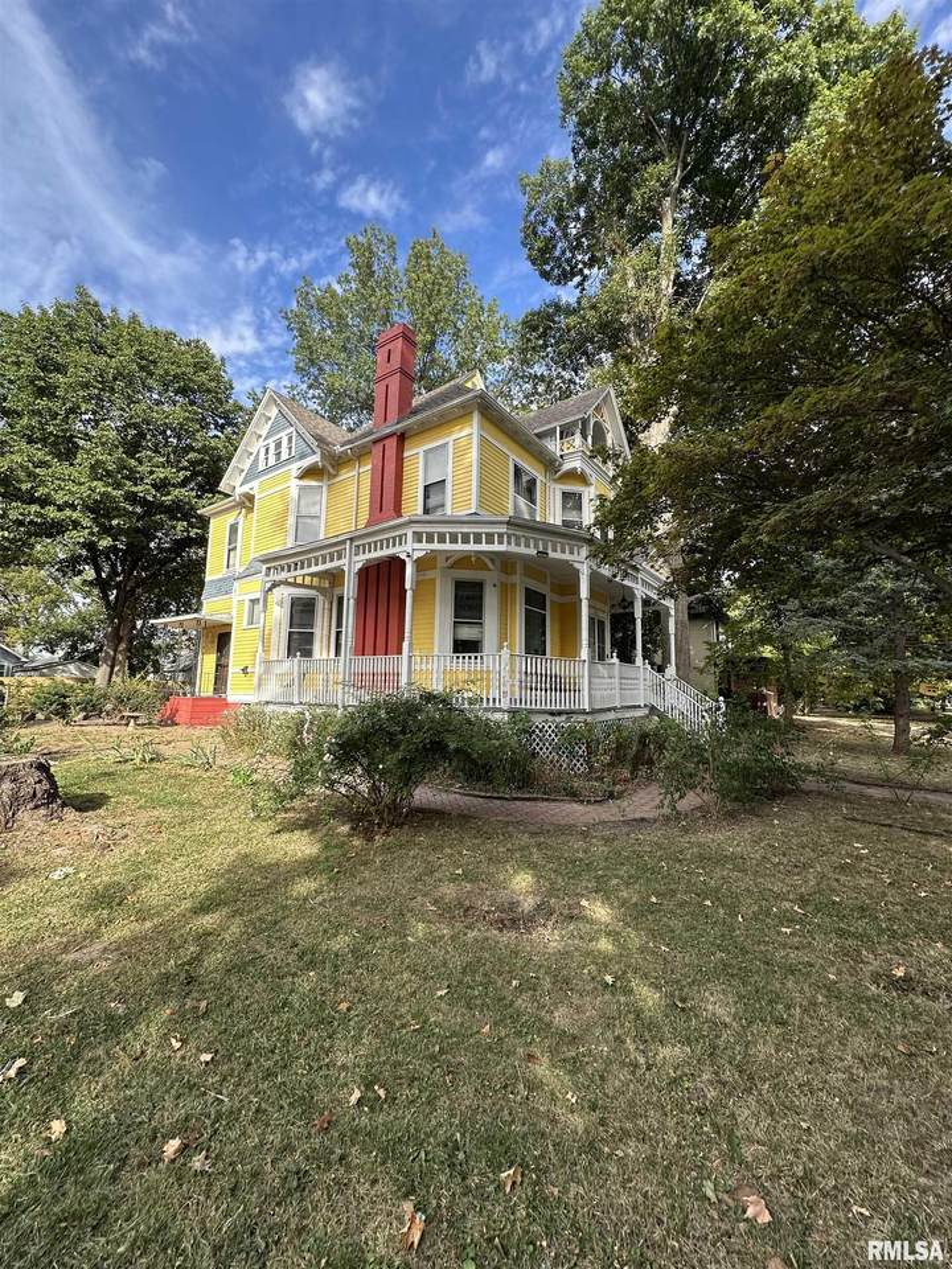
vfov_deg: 102.1
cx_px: 476
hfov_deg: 85.7
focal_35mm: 14
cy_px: 634
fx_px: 513
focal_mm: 2.22
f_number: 2.2
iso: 40
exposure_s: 1/421
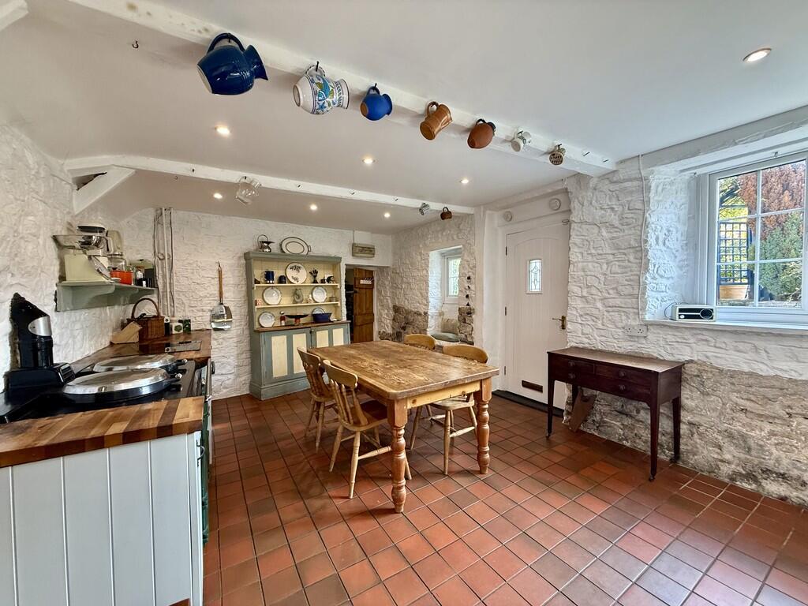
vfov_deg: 85.7
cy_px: 303
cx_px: 404
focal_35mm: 14
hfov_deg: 102.1
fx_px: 327
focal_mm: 2.22
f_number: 2.2
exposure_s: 1/50
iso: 200
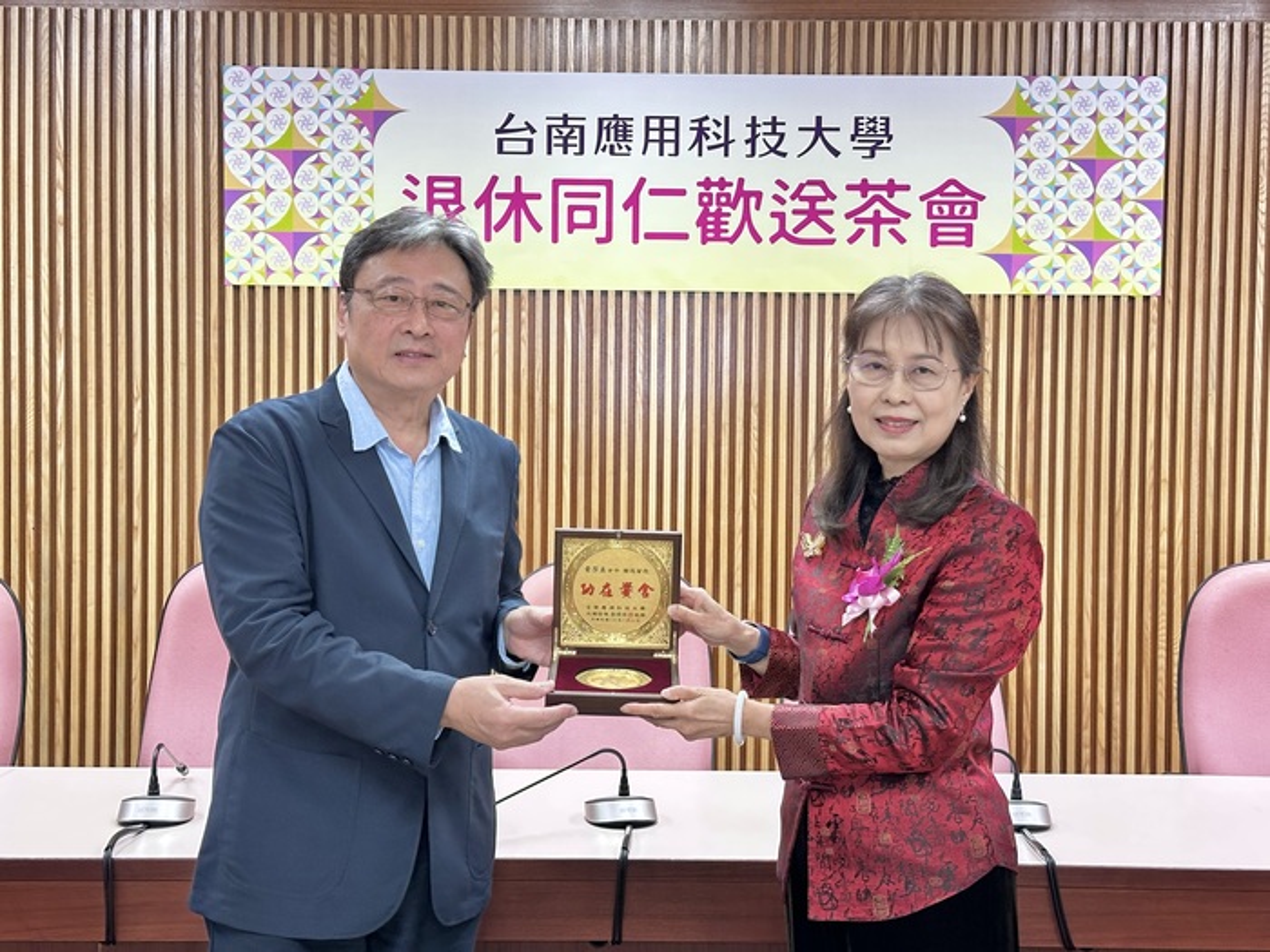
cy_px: 476
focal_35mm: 48
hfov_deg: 39.7
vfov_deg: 30.3
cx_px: 635
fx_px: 1761
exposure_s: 1/60
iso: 200
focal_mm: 6.86
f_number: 1.78
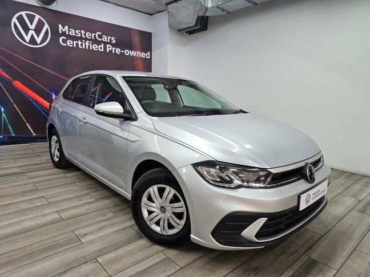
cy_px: 138
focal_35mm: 23
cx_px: 185
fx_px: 246
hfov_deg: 73.9
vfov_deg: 58.9
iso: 250
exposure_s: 1/100
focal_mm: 6.3
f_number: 1.7
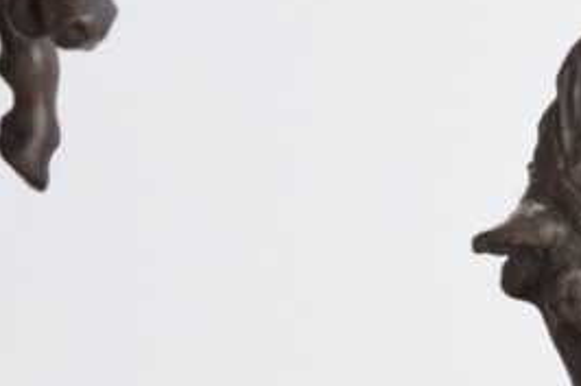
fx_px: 6410
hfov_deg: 5.1
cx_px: 1151
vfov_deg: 3.5
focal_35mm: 397
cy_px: 324
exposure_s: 1/125
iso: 800
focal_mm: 55
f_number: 5.6
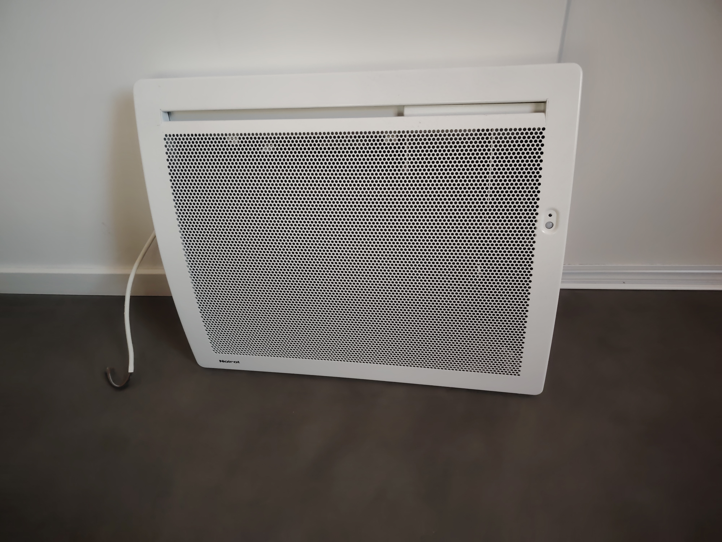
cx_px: 361
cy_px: 271
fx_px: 501
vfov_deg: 56.8
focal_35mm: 24
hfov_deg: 71.6
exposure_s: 1/33.3
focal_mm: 5.25
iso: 2297
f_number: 1.75
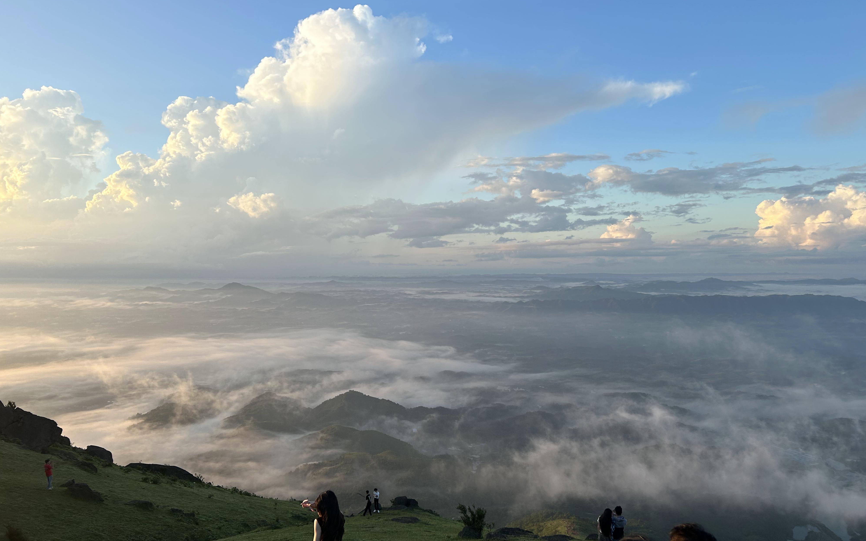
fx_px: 661
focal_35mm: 28
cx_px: 429
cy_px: 275
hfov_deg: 66.5
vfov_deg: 44.5
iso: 50
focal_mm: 5.7
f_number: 1.5
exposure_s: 1/1295
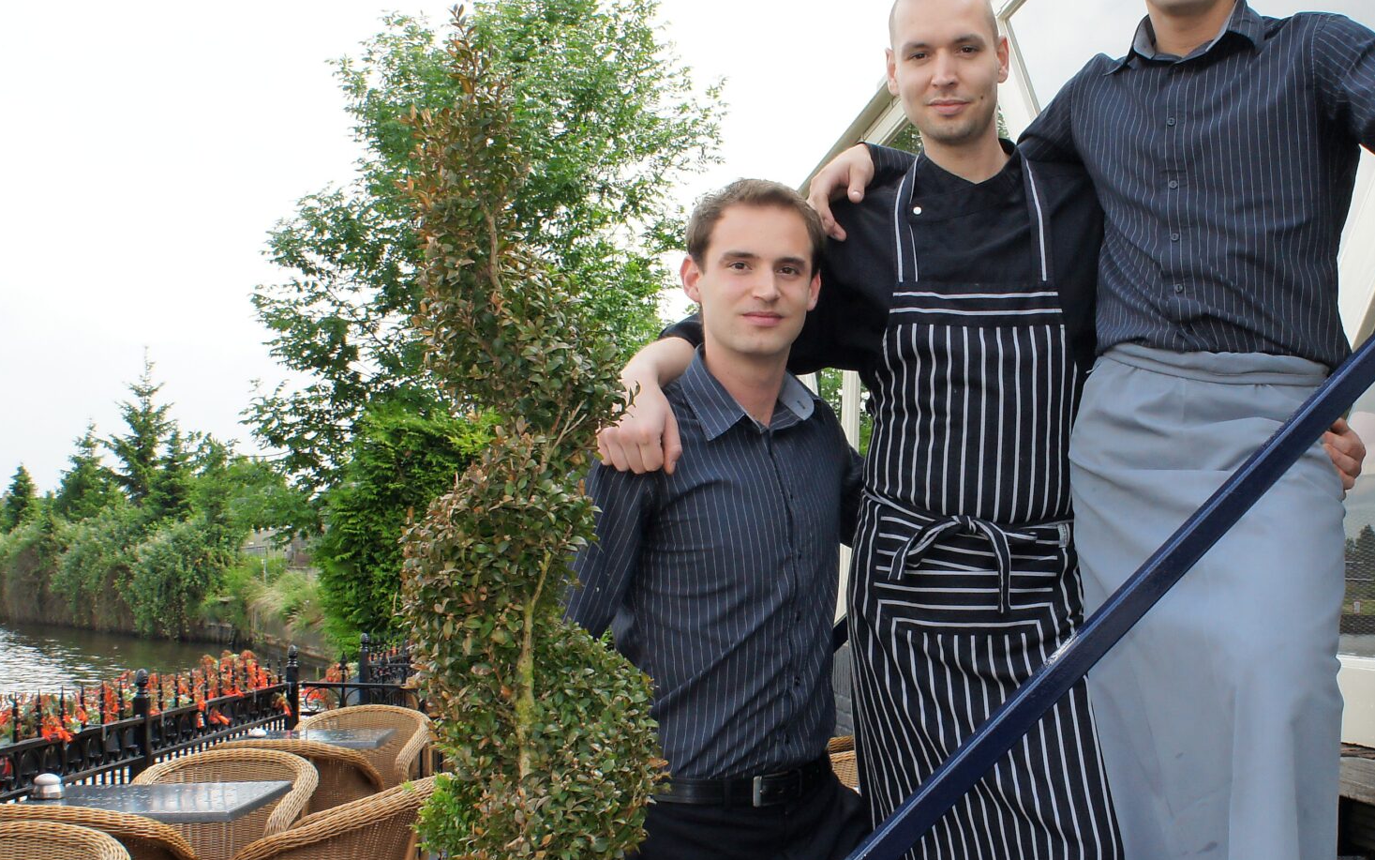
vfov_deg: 26.7
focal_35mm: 48
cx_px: 909
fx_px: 1799
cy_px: 559
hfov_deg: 41.3
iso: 200
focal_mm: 18
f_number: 13
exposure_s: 1/100
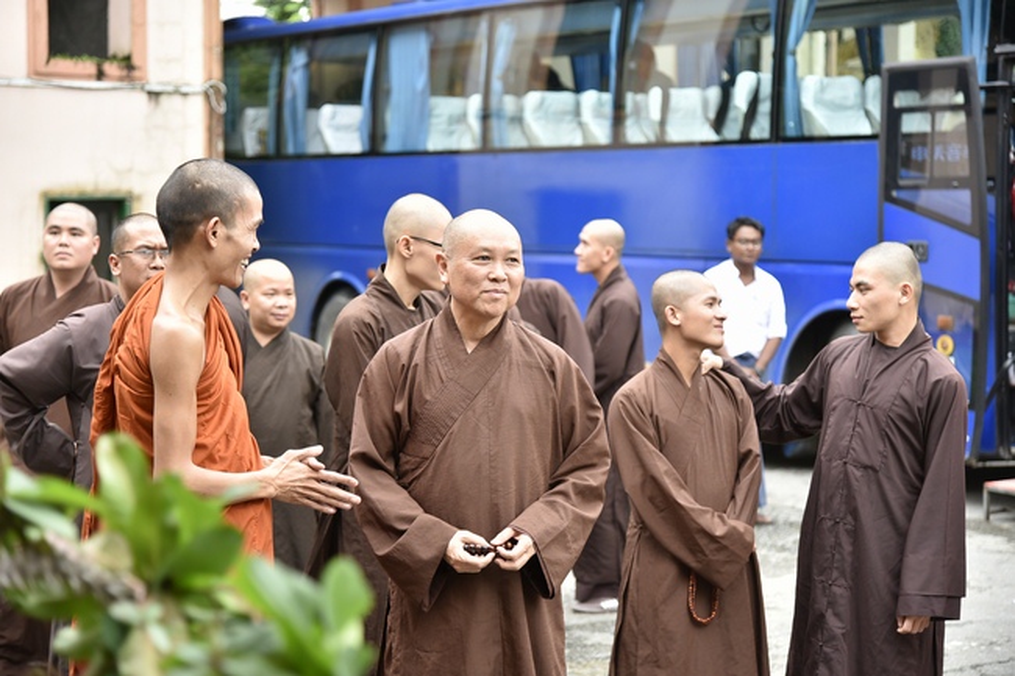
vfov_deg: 17.5
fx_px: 2198
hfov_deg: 26.0
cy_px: 338
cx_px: 508
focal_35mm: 78
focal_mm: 78
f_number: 4
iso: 320
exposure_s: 1/160
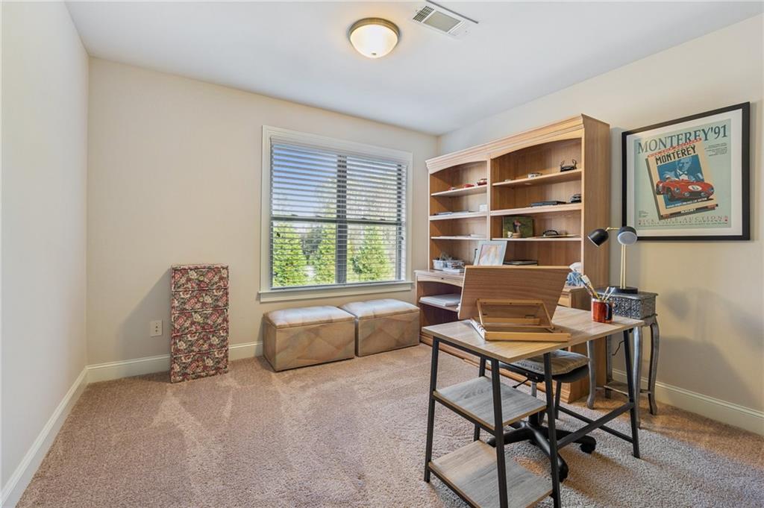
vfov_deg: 73.7
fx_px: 339
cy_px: 254
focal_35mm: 16
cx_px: 382
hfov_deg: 96.8
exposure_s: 1/5
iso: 400
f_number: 8
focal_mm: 16
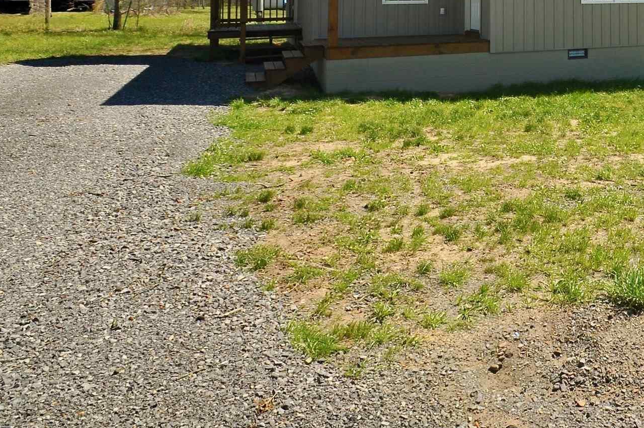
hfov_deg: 46.6
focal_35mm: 36
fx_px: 643
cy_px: -64
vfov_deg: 31.7
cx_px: 608
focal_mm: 10
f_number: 9
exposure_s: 1/320
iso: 200
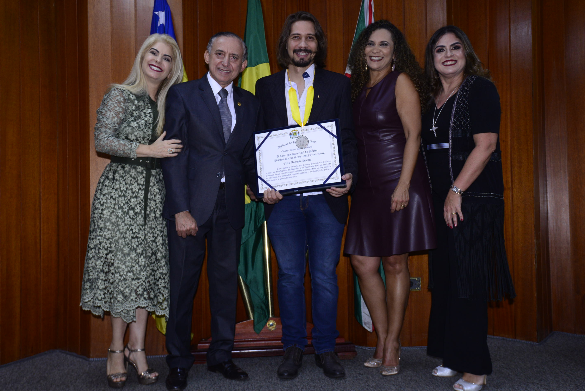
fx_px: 553
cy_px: 199
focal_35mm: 34
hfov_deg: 55.7
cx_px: 277
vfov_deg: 38.9
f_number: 5.6
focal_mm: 32
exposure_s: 1/125
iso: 1600
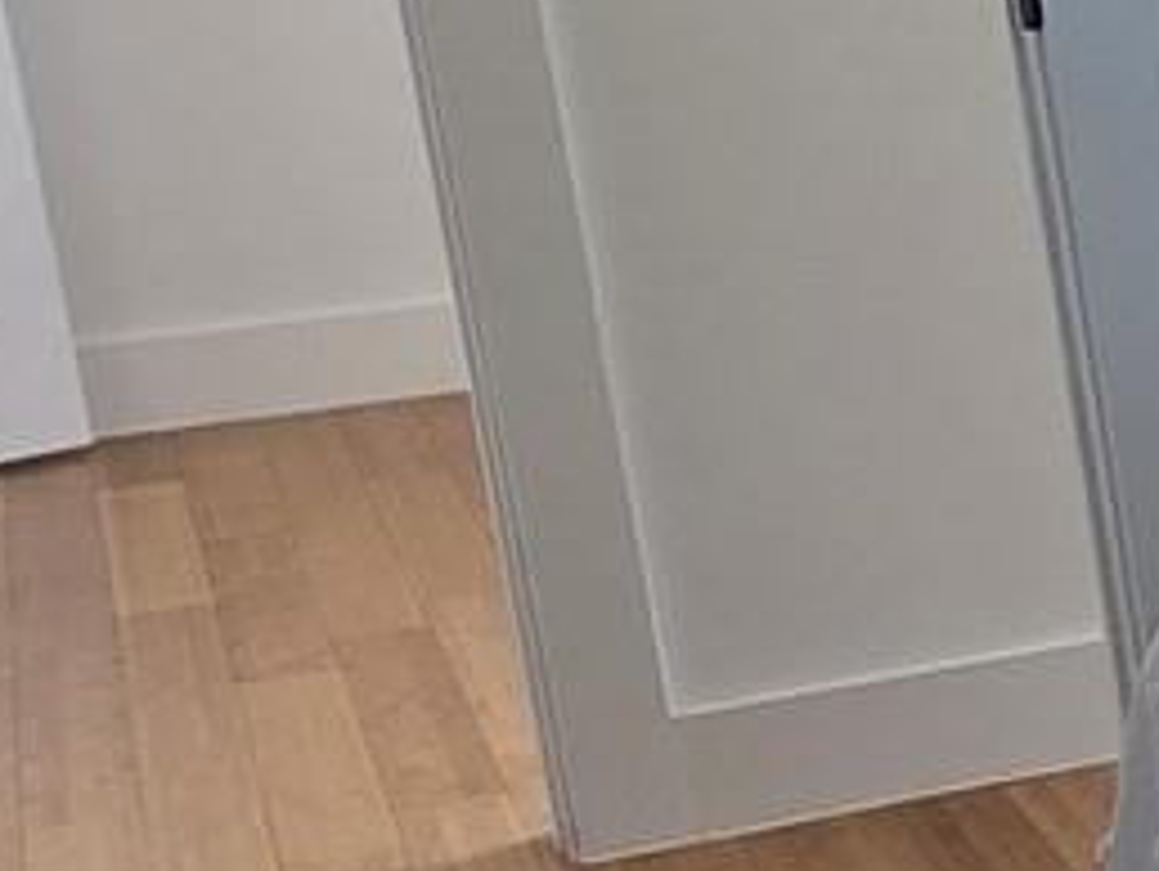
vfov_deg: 14.4
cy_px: 395
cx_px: 3634
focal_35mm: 103
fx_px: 3452
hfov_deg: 10.8
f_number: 2.2
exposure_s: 1/134
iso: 50
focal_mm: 2.2
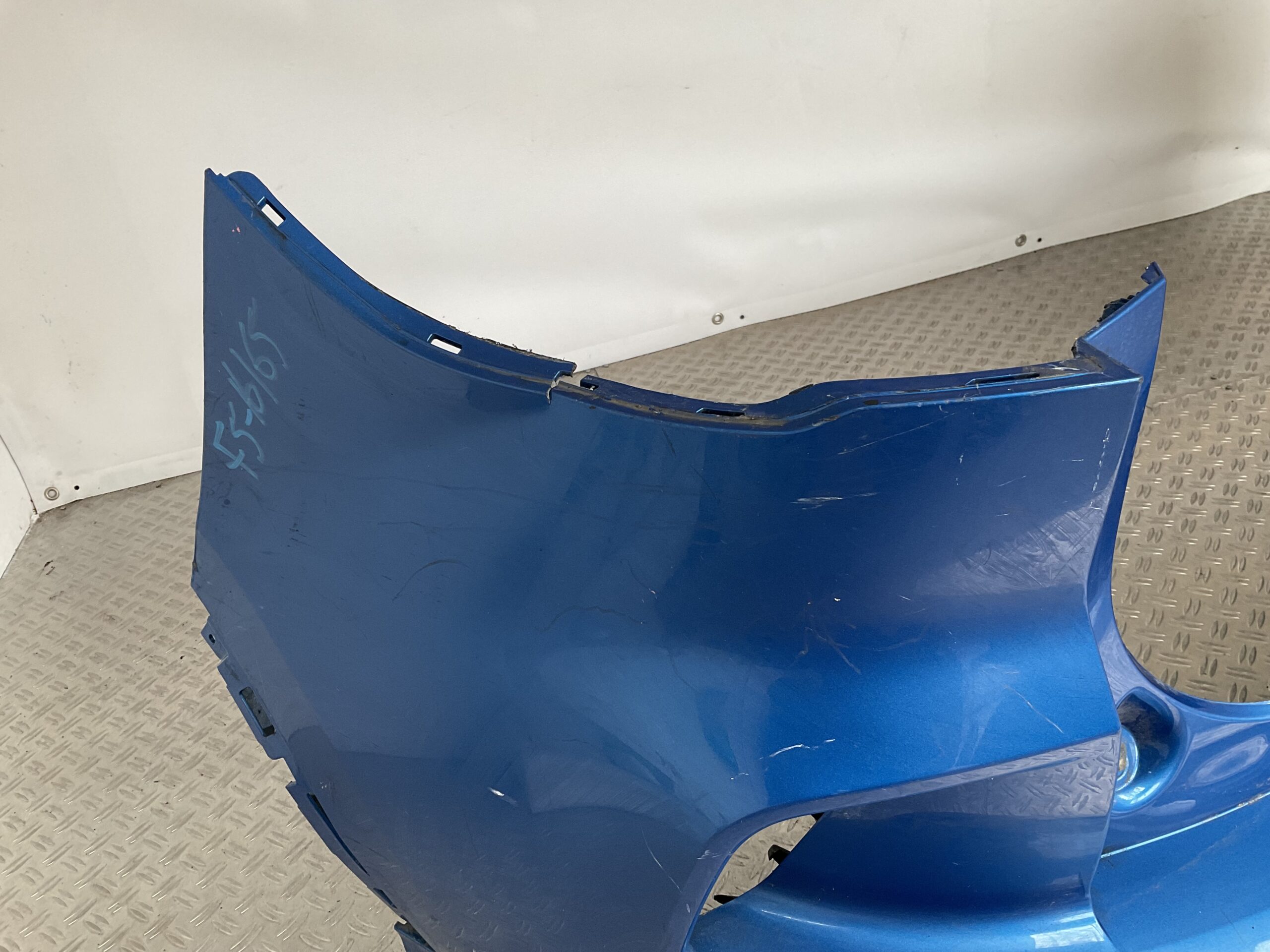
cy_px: 476
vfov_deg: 48.2
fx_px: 1064
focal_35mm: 29
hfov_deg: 61.7
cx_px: 635
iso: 50
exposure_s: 1/60
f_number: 1.8
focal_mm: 3
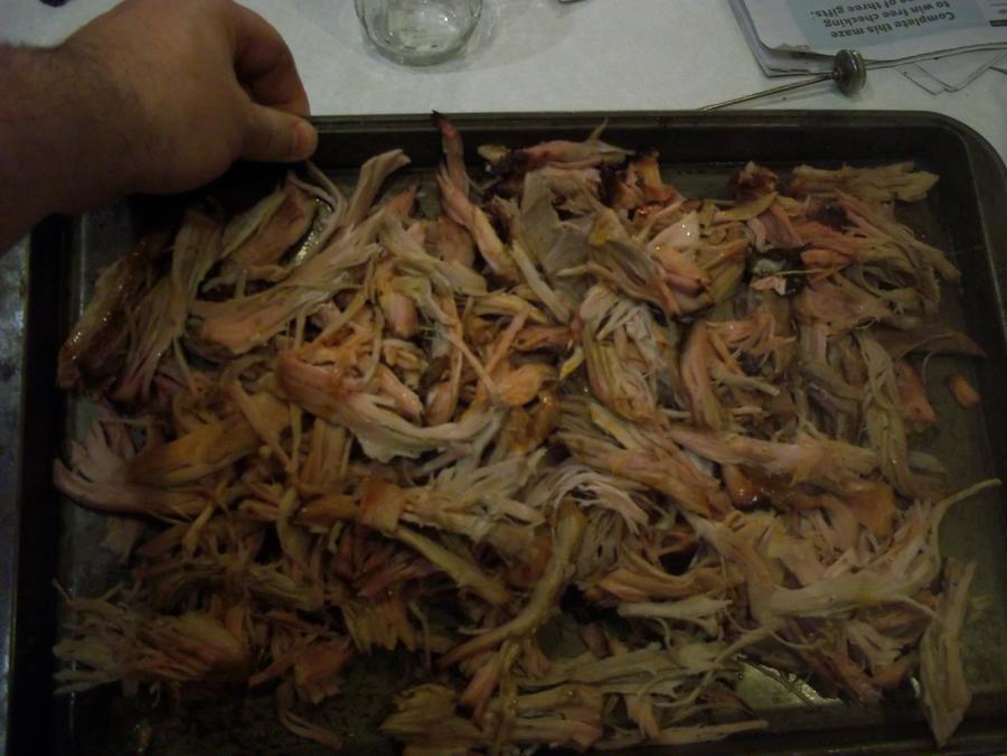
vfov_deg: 39.7
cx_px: 504
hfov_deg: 51.4
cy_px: 378
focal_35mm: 36
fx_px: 1047
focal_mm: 6.5
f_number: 3.1
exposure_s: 1/30
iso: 400
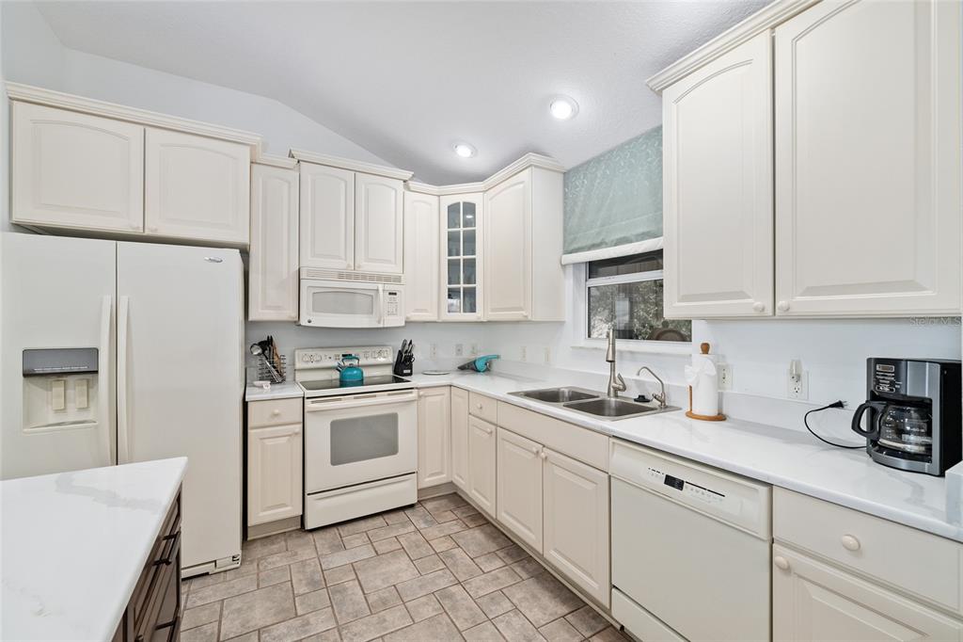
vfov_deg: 77.3
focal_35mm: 15
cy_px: 321
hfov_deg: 100.4
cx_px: 482
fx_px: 401
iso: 400
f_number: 8
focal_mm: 15
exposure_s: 1/15
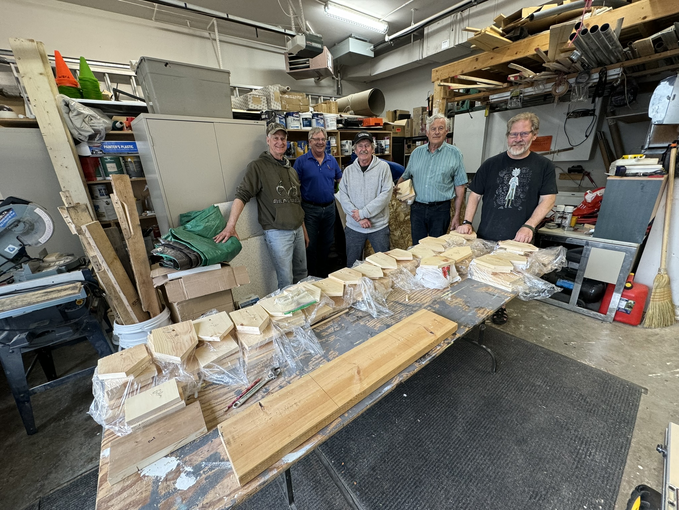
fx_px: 275
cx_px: 340
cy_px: 255
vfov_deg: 85.7
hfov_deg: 102.1
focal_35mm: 14
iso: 200
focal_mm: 2.22
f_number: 2.2
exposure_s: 1/60
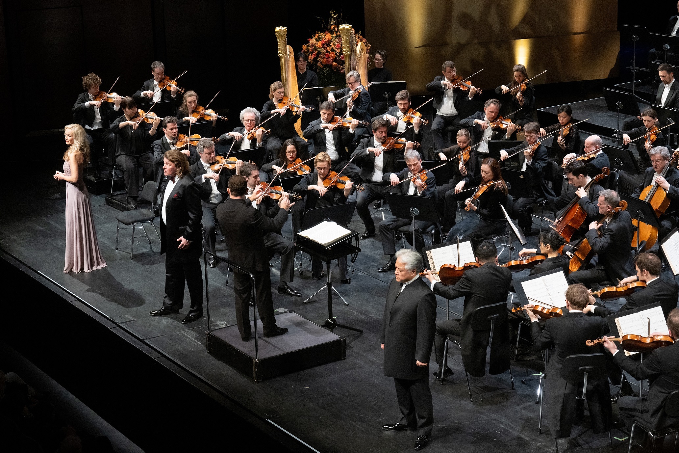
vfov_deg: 17.3
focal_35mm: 79
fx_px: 1490
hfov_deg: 25.7
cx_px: 340
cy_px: 226
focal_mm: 79
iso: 3200
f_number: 6.3
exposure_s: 1/125
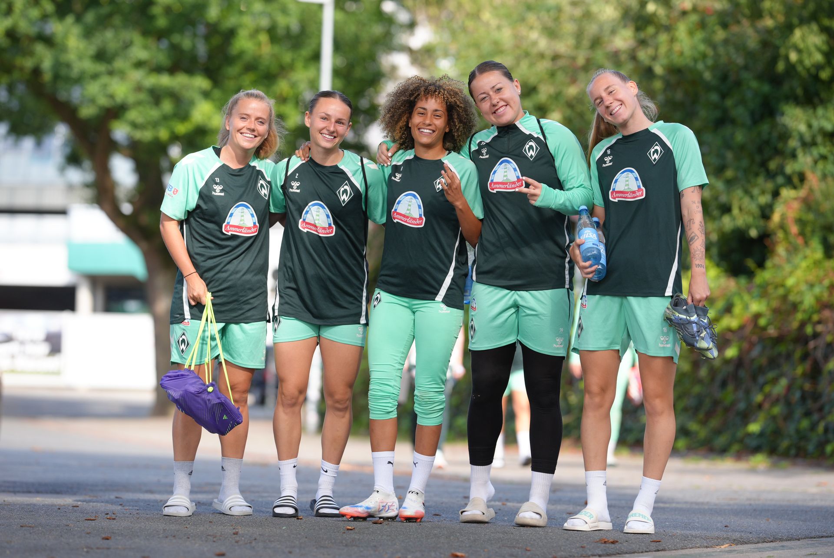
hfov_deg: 15.2
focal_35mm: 135
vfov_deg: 10.2
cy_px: 279
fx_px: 3130
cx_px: 417
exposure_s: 1/1600
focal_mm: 135
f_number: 2.8
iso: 320
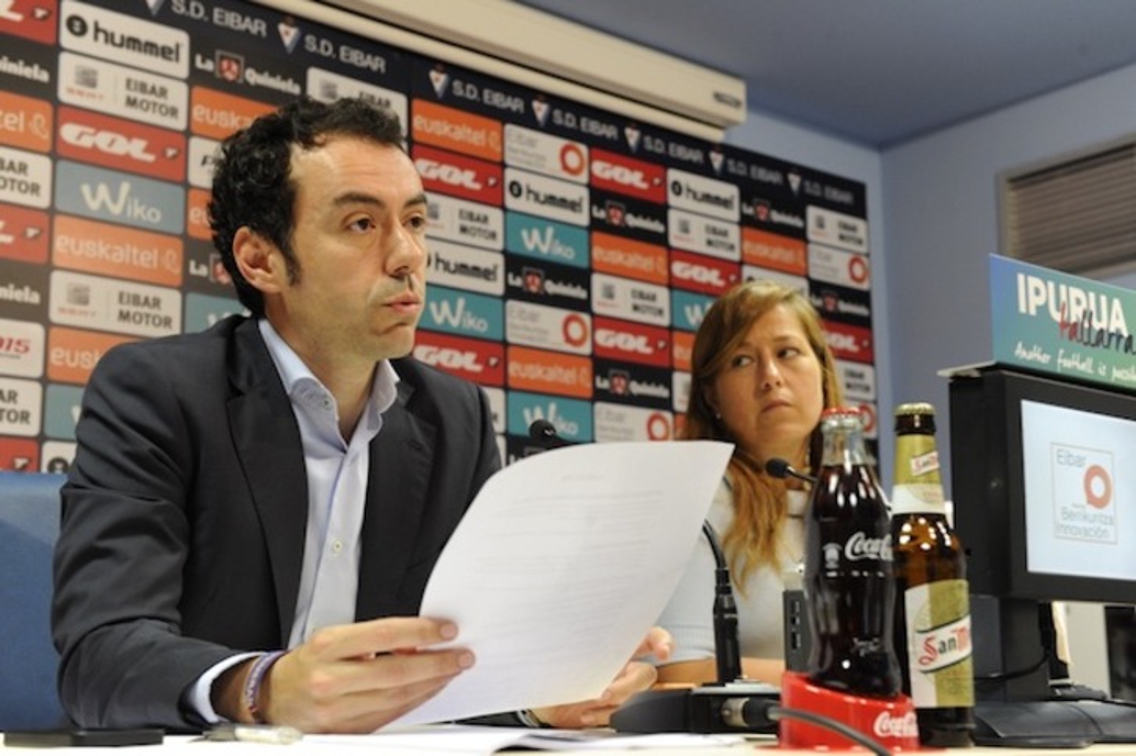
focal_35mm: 52
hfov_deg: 38.2
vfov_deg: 26.0
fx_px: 1640
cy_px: 378
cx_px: 568
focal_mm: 52
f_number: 5.6
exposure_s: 1/100
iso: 3200
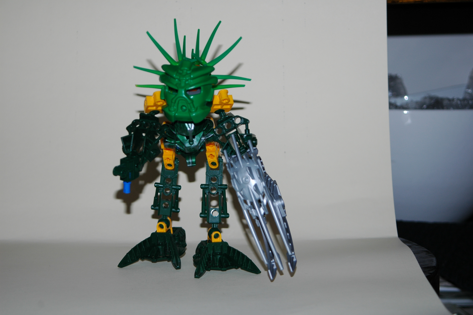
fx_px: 1142
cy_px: 158
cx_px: 236
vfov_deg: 15.7
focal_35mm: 87
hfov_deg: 23.4
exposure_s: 1/125
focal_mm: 58
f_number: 5.6
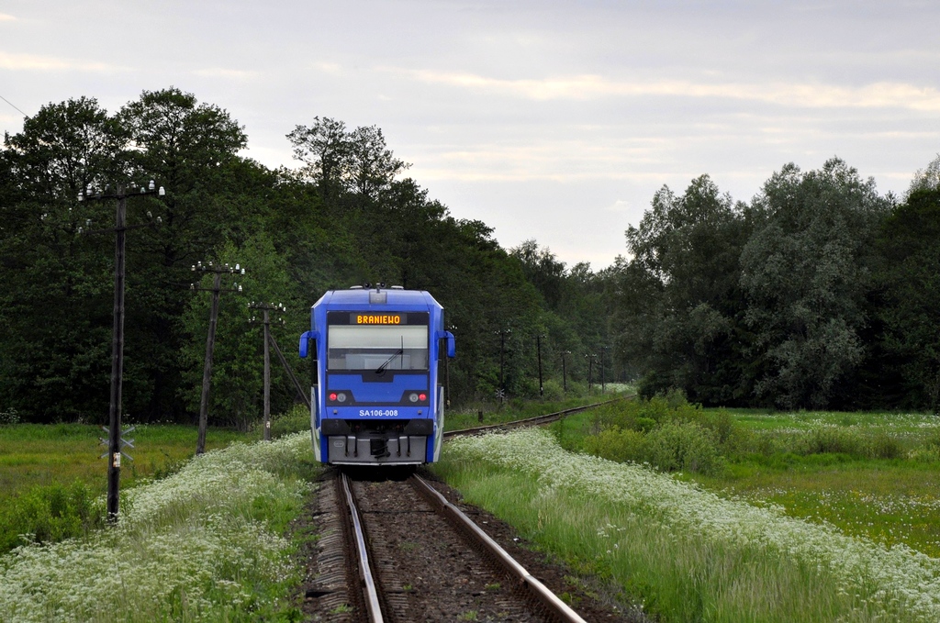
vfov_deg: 9.9
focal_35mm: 138
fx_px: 3597
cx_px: 470
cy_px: 312
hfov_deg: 14.9
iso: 320
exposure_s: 1/400
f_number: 7.1
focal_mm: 92
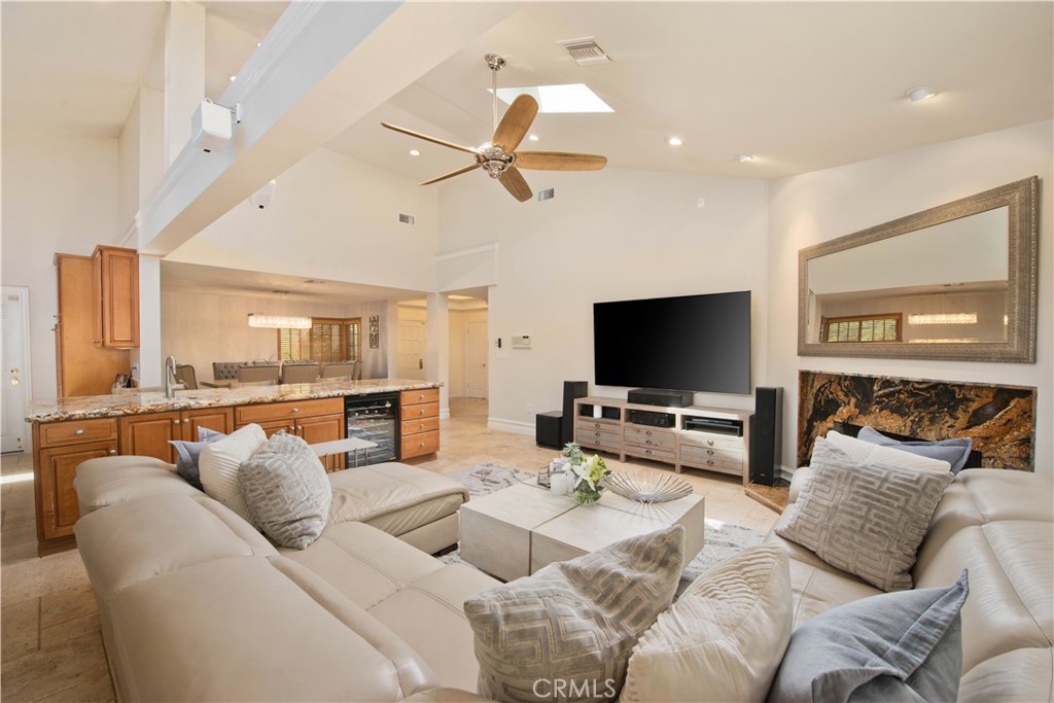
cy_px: 352
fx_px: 410
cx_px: 527
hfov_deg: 104.2
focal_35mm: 14
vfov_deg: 81.2
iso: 400
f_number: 7.1
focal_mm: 14
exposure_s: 1/125
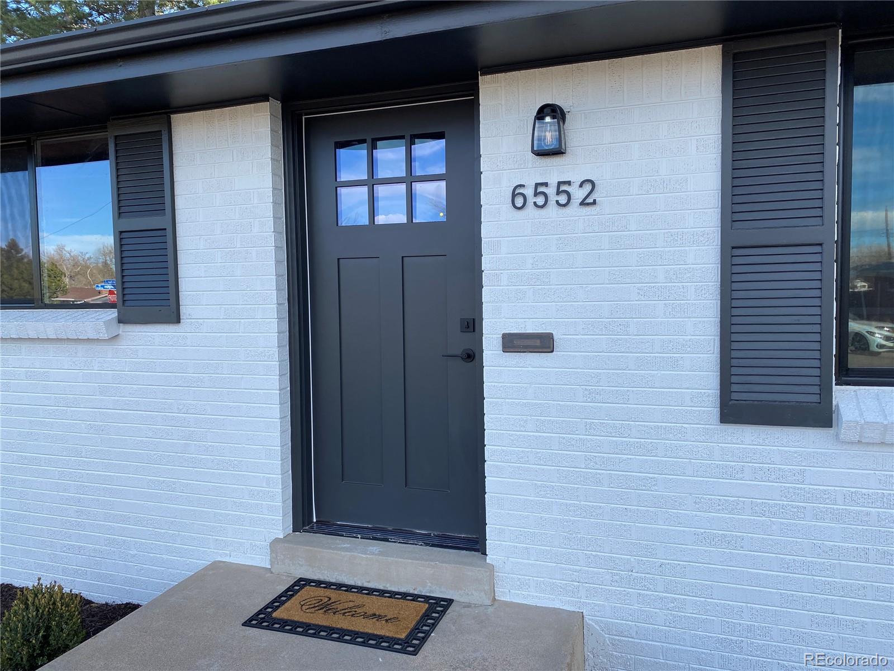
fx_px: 671
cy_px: 336
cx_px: 447
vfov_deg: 53.1
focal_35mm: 26
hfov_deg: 67.3
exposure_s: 1/698
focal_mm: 4.25
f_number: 1.8
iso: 32
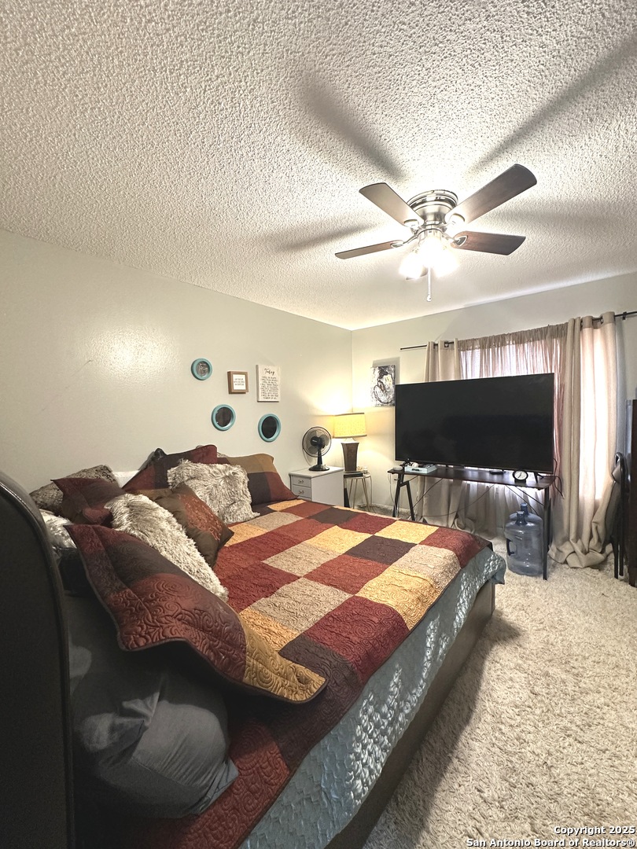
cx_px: 318
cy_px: 424
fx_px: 344
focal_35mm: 14
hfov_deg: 85.7
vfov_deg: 102.1
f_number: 2.2
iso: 400
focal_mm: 2.22
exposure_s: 1/60
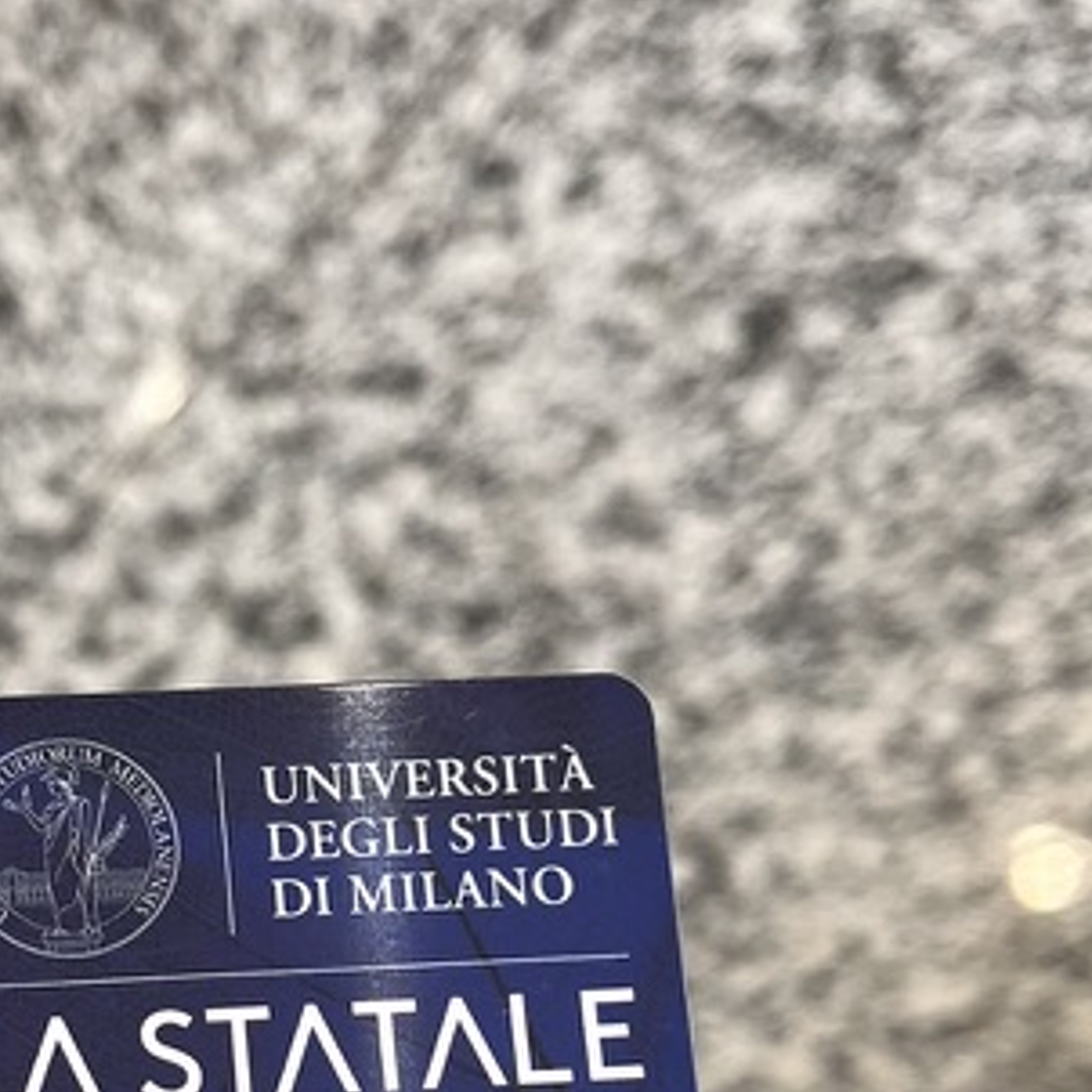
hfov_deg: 21.6
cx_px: 80
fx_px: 2784
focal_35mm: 78
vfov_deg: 21.6
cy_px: 1038
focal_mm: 5.1
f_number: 1.6
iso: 64
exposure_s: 1/122
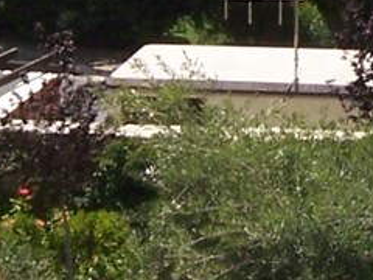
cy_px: -179
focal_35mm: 184
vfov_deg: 7.9
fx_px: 1983
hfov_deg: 10.4
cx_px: 530
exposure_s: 1/250
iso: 50
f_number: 5.6
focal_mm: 3.8
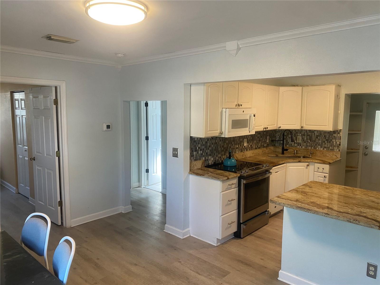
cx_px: 190
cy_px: 142
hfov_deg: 67.3
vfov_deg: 53.1
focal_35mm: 26
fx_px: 285
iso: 125
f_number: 1.8
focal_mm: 4.25
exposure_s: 1/60
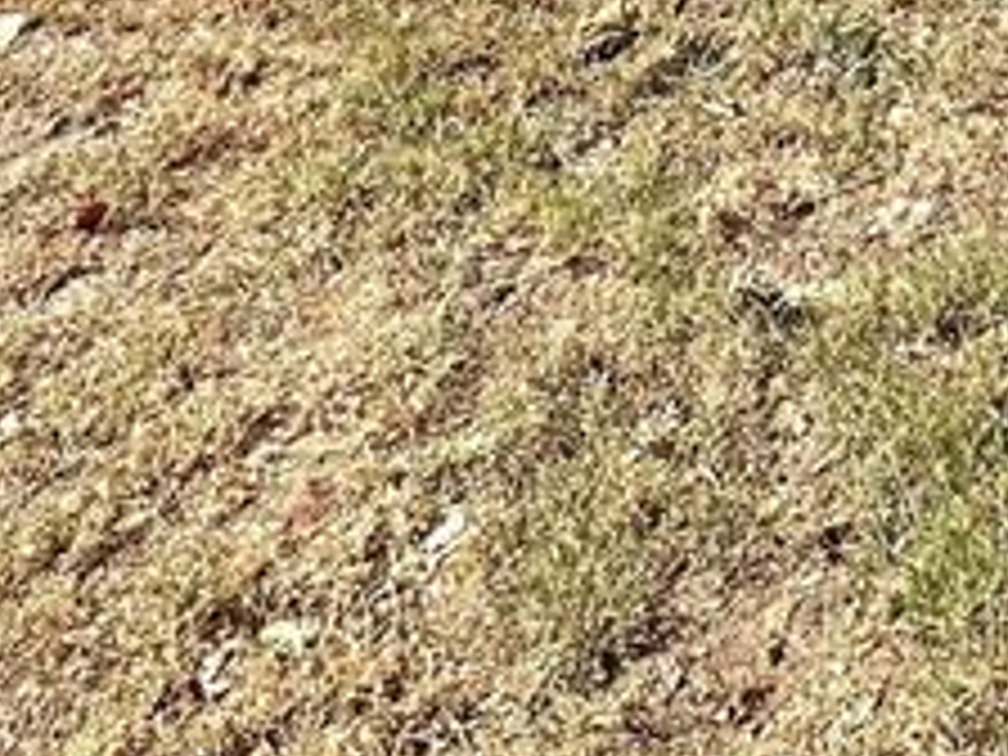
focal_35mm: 64
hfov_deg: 27.5
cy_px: -909
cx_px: 1134
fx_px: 1864
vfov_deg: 15.8
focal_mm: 2.22
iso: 40
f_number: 2.2
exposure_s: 1/1195
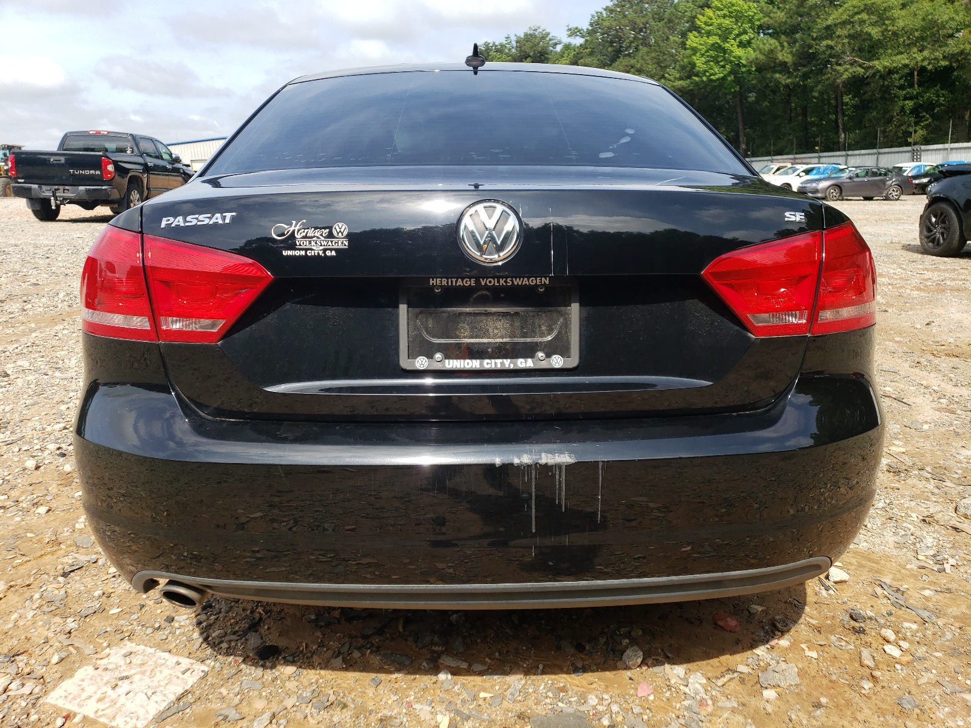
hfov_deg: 67.3
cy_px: 364
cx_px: 486
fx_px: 729
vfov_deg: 53.1
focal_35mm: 26
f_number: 1.5
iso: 50
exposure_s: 1/2000
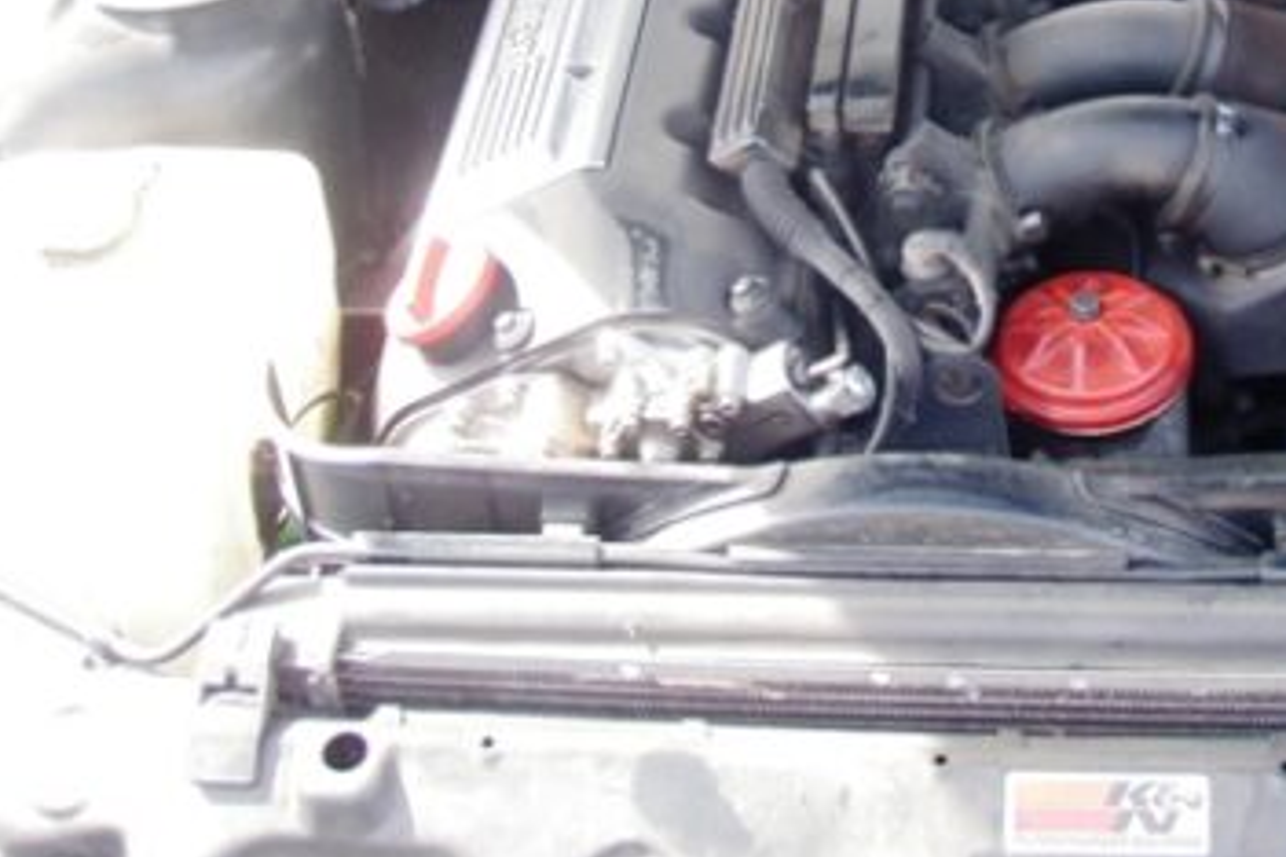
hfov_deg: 28.5
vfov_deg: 19.0
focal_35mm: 70
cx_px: 947
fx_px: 2500
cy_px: 48
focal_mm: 6.7
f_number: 3.5
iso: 80
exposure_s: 1/60
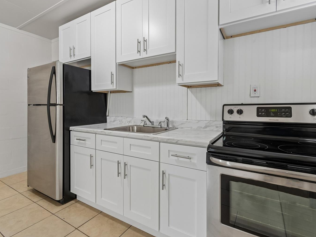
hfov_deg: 90.9
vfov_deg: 74.7
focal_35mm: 17
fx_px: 155
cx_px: 147
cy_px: 121
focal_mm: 10
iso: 100
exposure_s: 1/6
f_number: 7.1
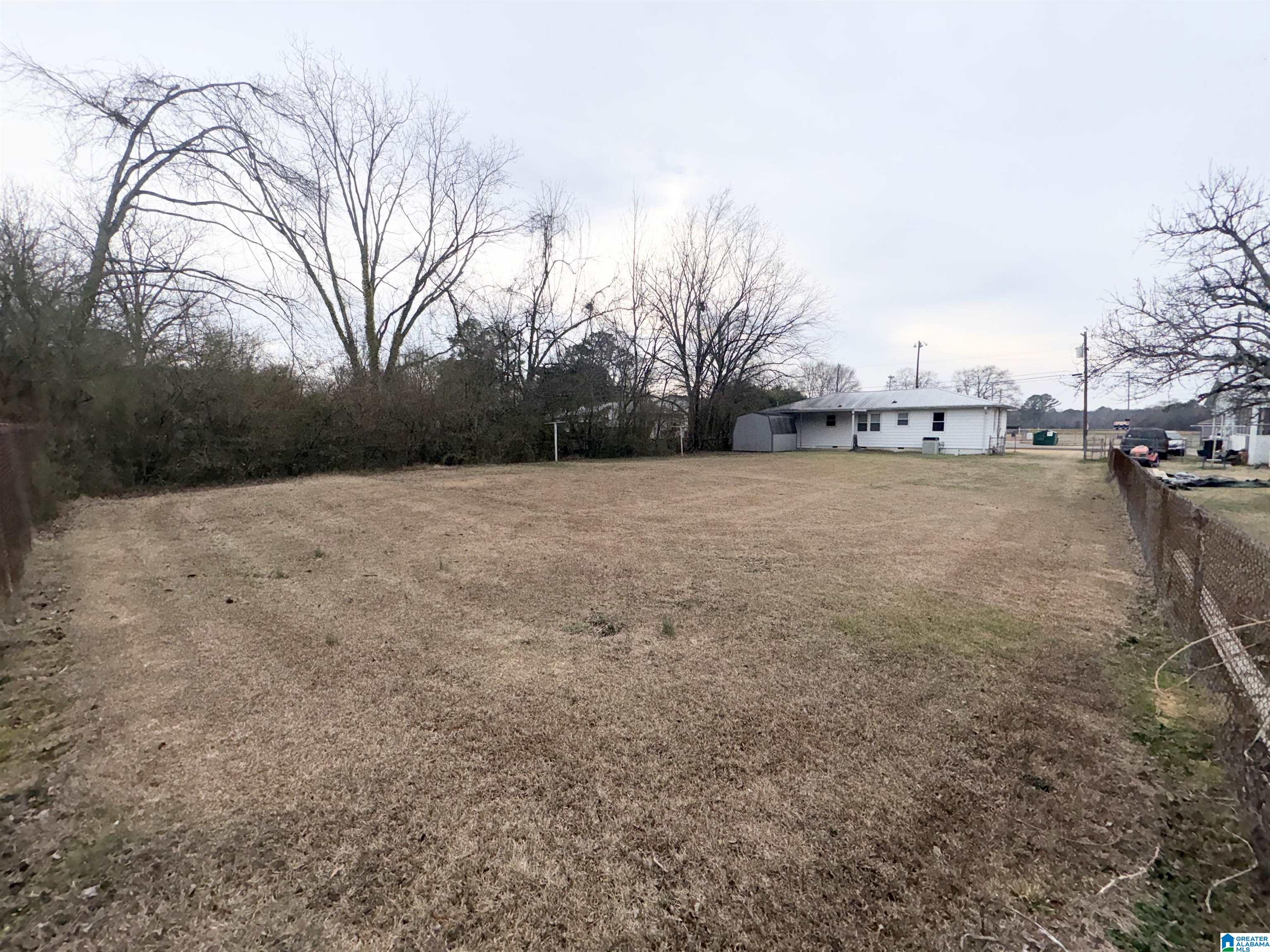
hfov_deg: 102.1
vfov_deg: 85.7
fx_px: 514
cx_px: 635
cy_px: 476
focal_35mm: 14
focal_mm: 2.22
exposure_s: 1/2342
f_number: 2.2
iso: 32
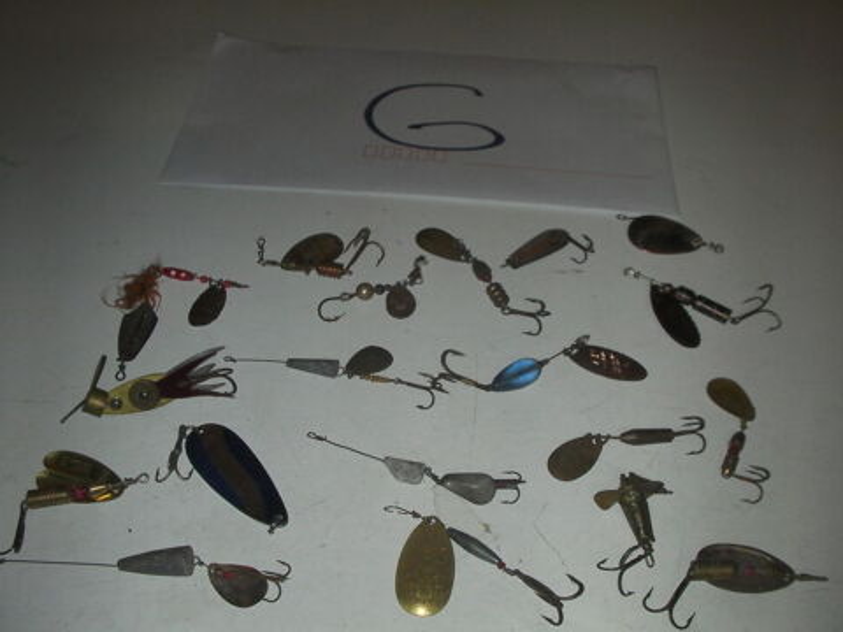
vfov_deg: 37.7
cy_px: 316
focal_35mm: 38
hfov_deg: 49.0
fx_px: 925
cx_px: 422
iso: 200
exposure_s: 1/30
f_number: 5.6
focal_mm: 6.3
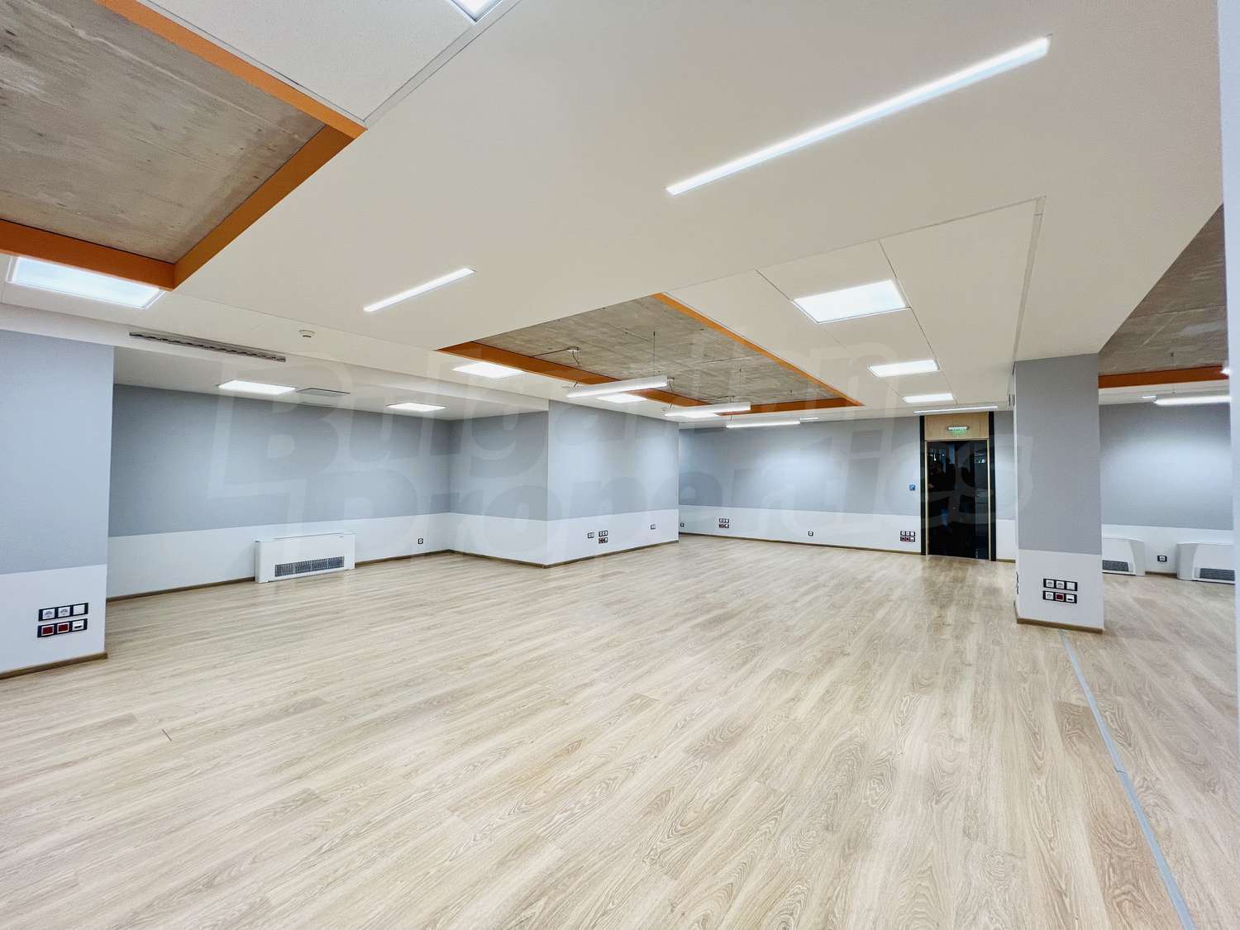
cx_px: 620
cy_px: 465
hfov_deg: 106.2
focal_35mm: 13
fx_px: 466
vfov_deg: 89.9
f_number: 1.8
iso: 80
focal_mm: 1.57
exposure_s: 1/100
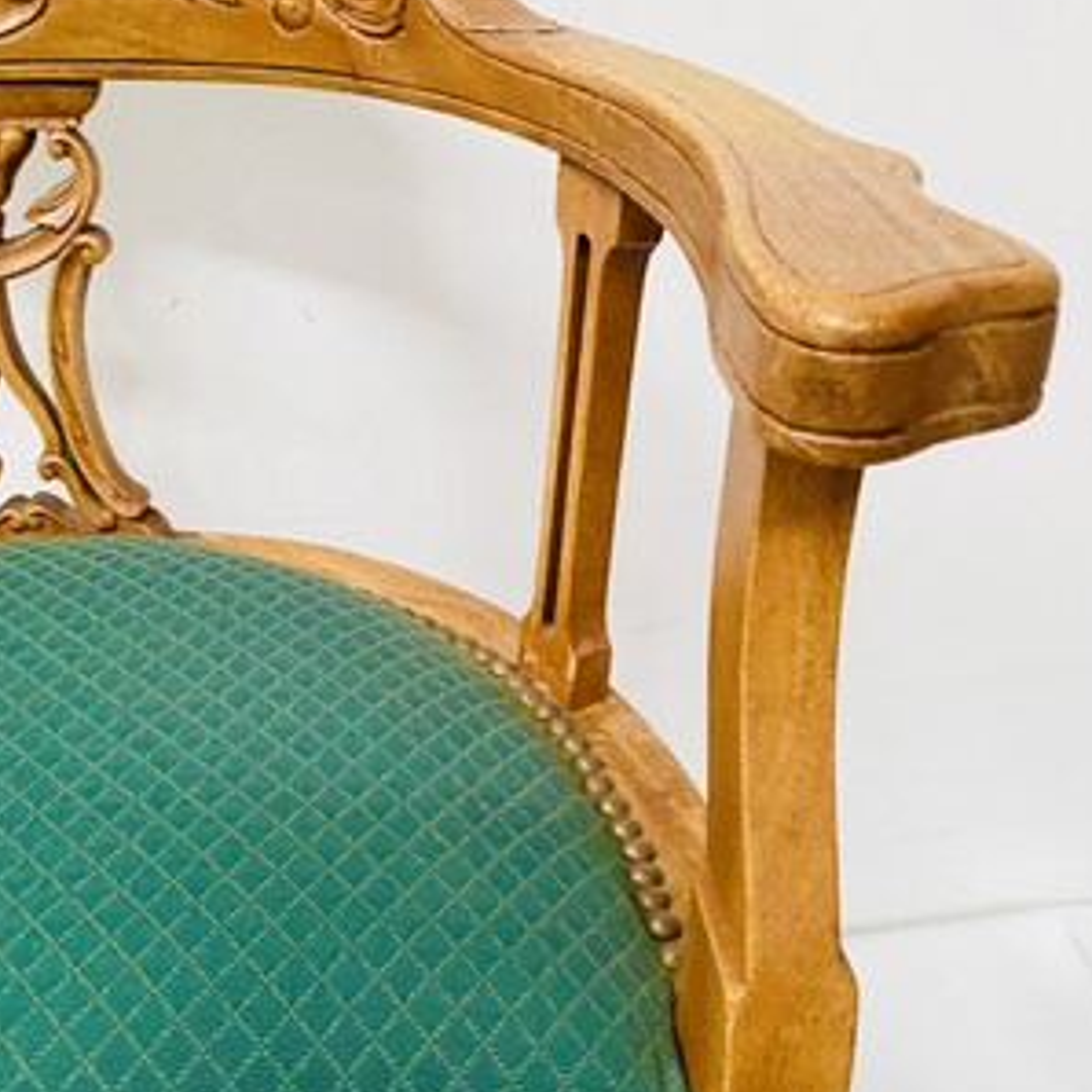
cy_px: 645
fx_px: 1321
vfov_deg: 44.7
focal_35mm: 37
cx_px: 513
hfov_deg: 44.9
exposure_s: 1/45
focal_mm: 4.25
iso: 500
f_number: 1.8
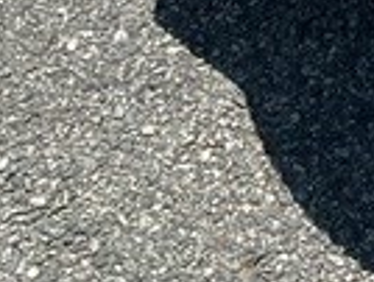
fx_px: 1494
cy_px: -254
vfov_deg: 10.1
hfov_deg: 12.0
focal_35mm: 138
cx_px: 843
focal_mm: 3
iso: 16
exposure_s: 1/1534
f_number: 1.8
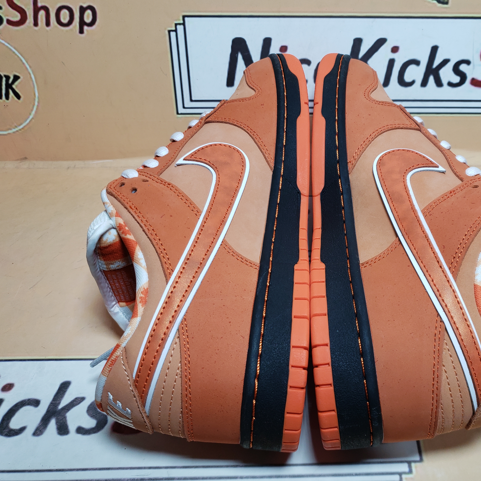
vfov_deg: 52.5
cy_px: 243
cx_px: 299
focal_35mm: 31
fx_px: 487
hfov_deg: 52.0
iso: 50
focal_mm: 4.3
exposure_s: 1/547
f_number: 1.5
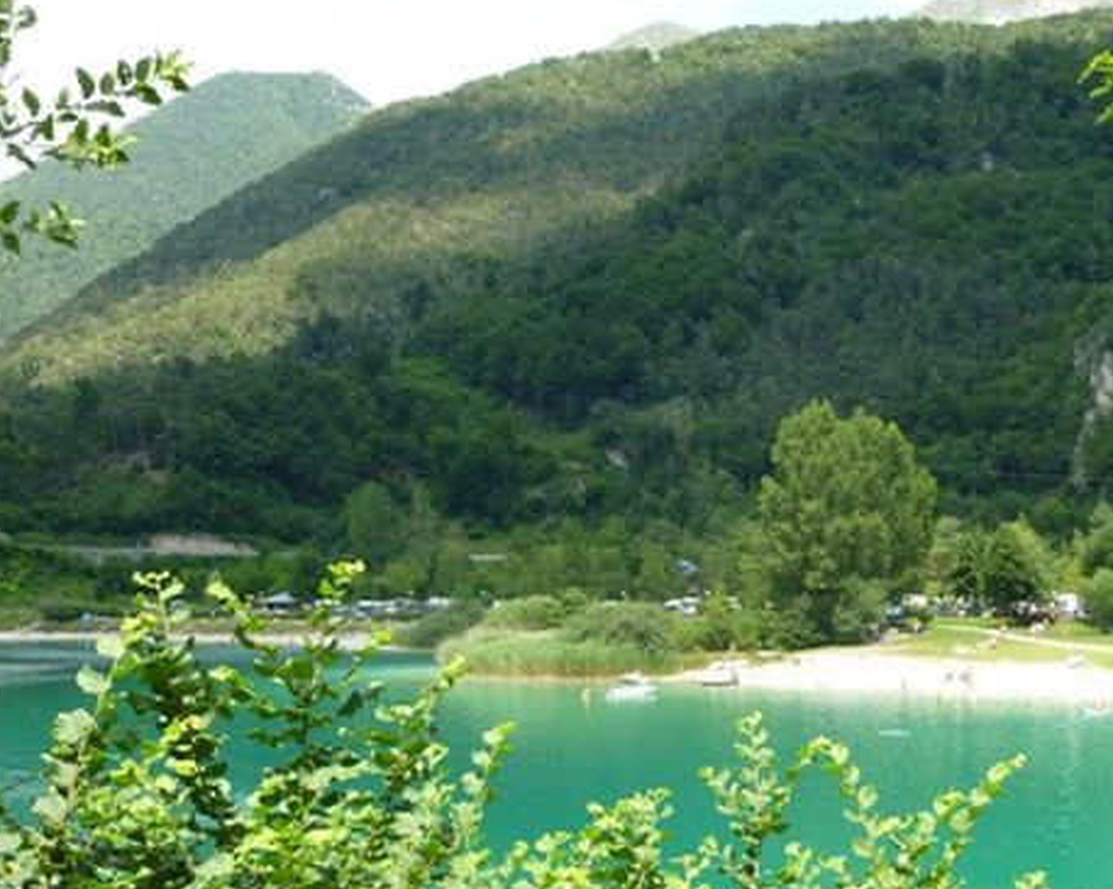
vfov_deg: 41.1
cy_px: 418
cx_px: 713
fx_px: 1185
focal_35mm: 36
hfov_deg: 49.7
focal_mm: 5
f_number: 3.3
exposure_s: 1/250
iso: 100
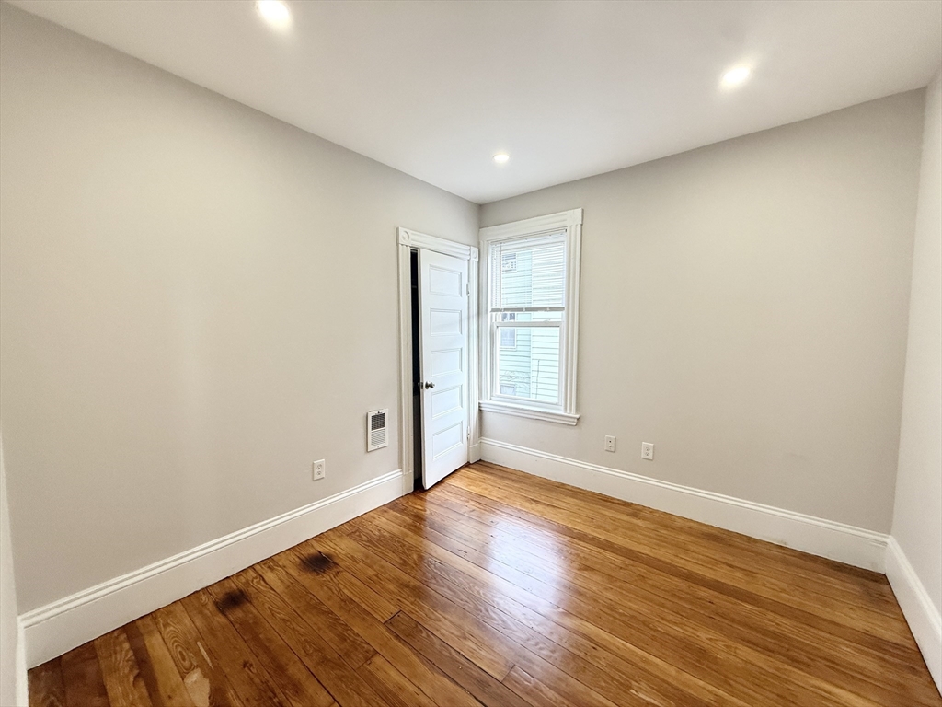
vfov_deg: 85.7
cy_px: 354
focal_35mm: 14
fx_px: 381
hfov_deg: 102.1
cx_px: 471
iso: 80
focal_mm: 2.22
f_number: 2.2
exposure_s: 1/120
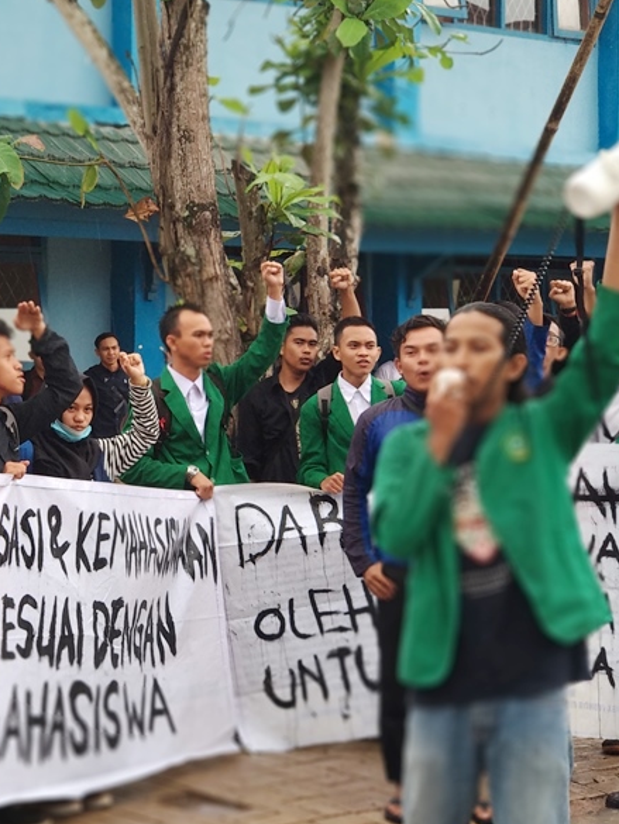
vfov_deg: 21.5
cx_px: 114
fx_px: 2169
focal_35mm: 91
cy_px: 408
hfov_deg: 16.1
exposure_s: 1/110
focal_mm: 5.99
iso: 100
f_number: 2.6
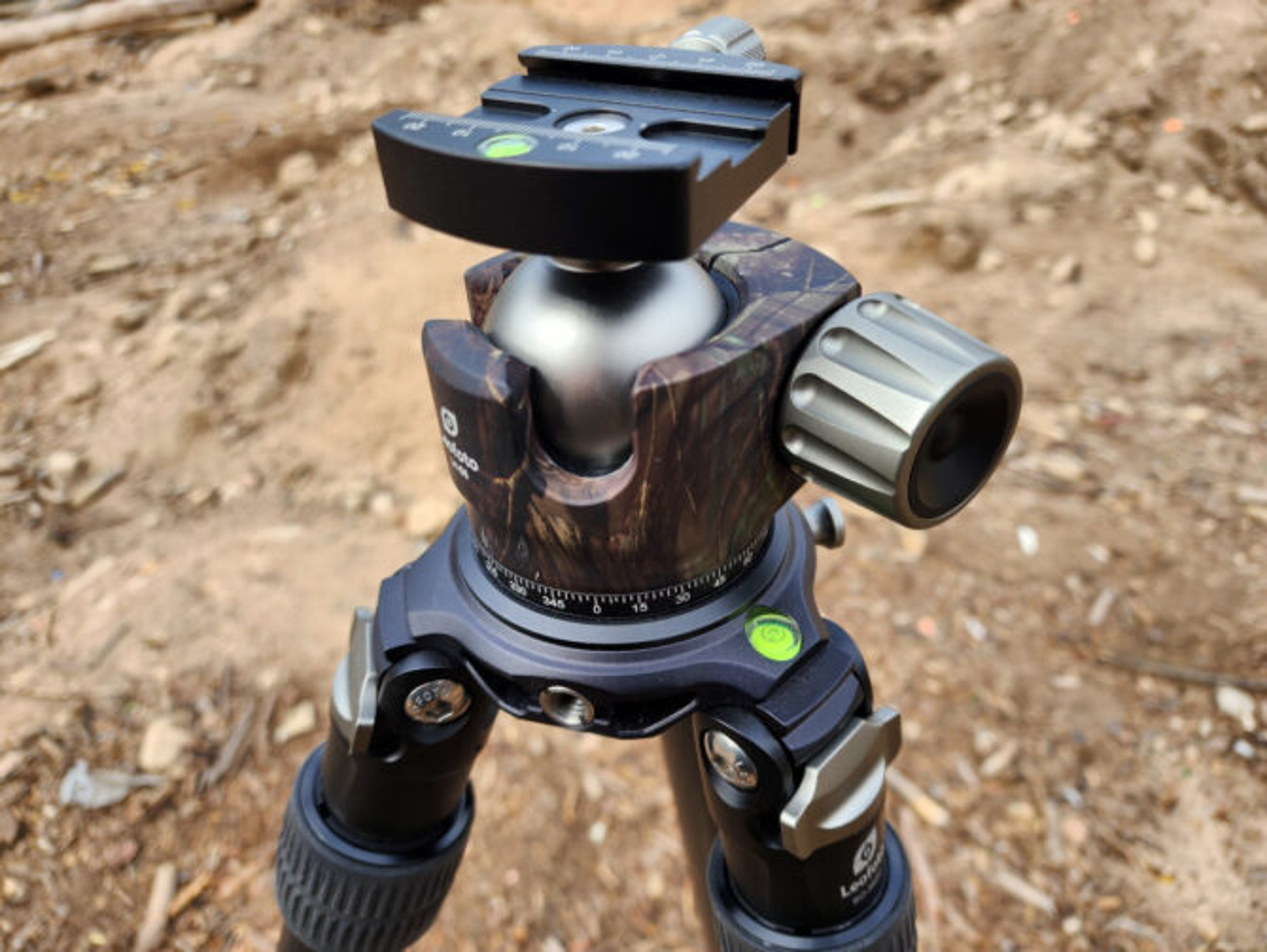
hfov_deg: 73.9
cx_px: 634
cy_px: 476
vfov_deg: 58.9
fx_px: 842
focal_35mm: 23
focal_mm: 6.4
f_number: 1.8
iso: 12
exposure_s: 1/273
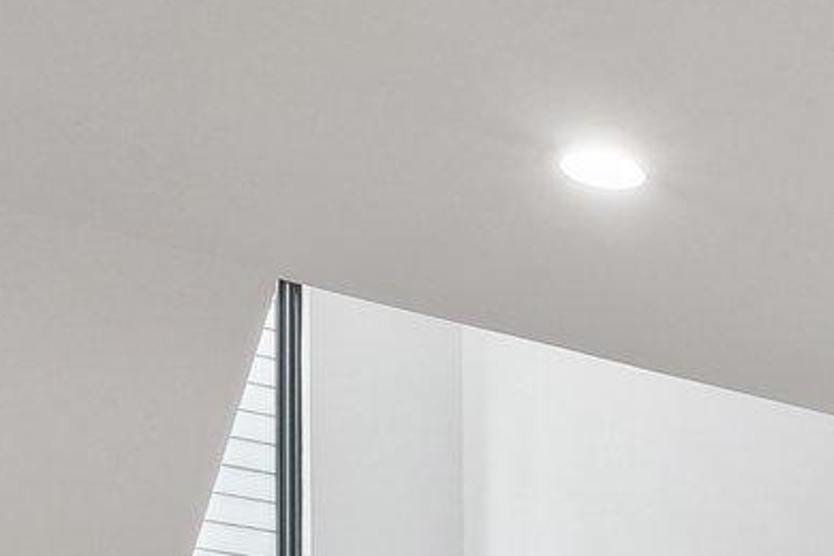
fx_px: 1946
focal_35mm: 84
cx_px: 1405
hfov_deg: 19.5
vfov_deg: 14.1
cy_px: 1057
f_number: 7.1
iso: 800
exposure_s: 1/30
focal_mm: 16
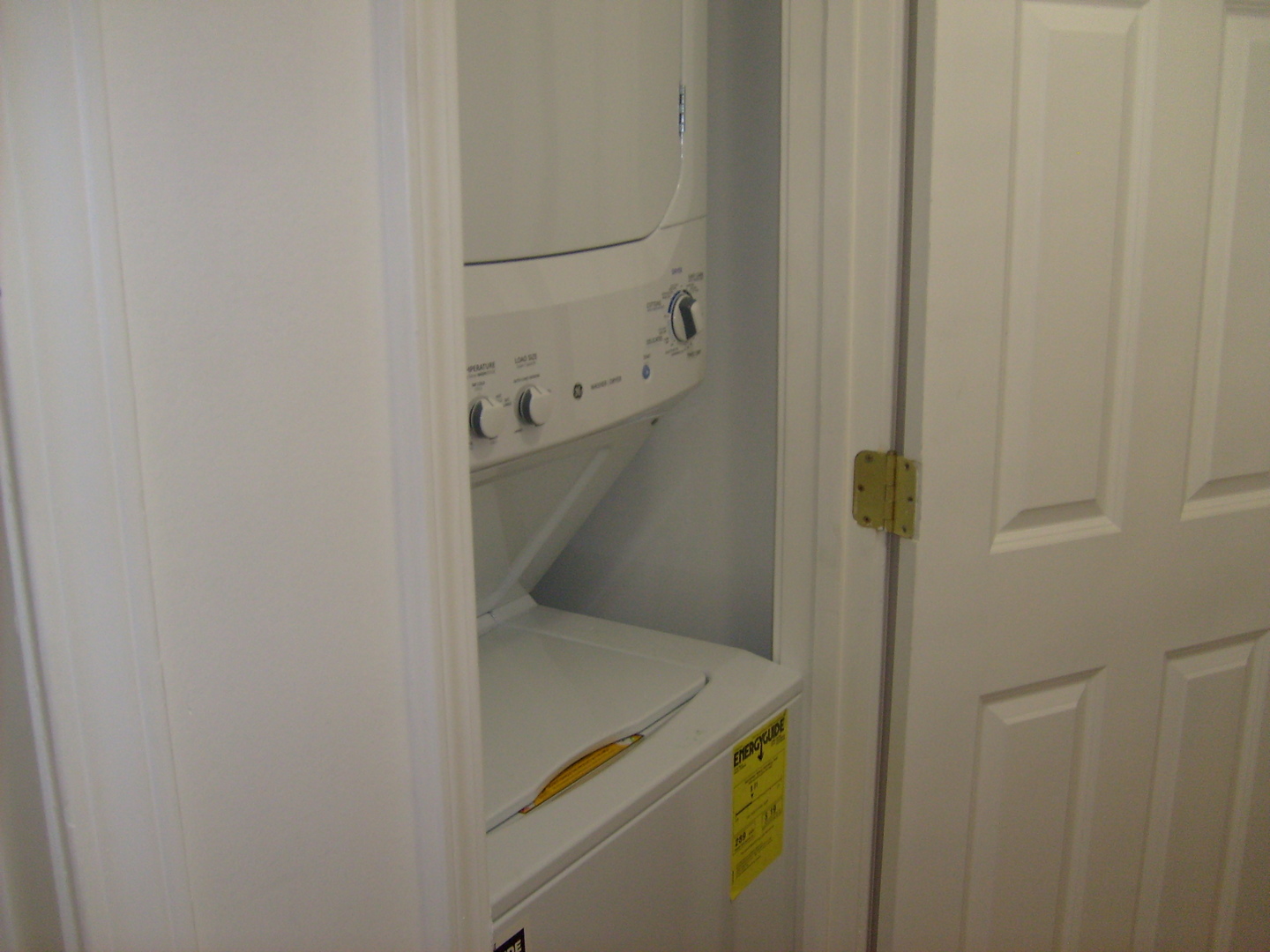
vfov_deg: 40.7
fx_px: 1284
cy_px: 476
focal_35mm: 35
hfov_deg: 52.6
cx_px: 635
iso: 100
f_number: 2.8
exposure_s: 1/45
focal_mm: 5.8
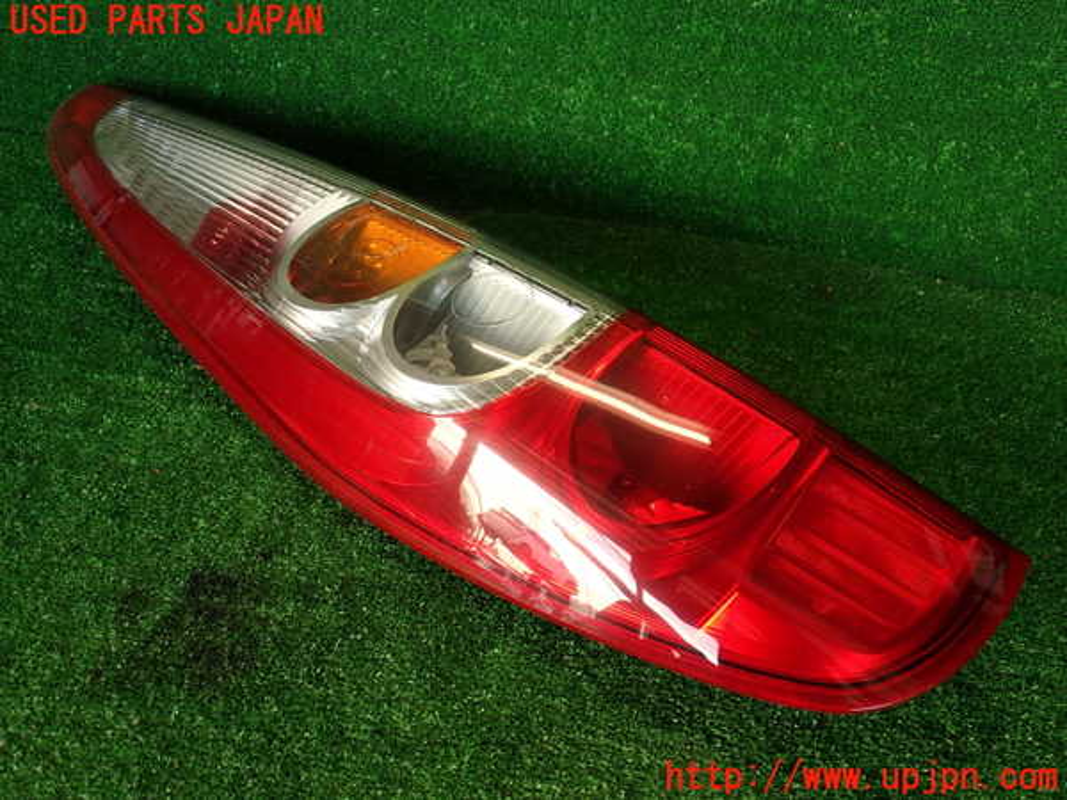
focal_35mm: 32
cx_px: 534
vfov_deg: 44.2
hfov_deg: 56.8
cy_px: 400
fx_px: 986
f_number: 2.4
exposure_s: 1/60
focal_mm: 5.79
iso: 100
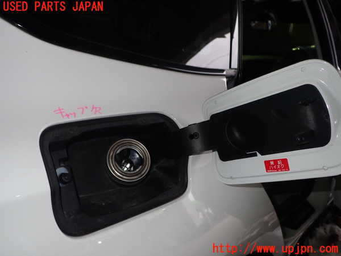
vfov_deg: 46.8
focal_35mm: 30
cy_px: 128
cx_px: 170
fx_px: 296
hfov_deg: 60.0
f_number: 6.3
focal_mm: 5.4
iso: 200
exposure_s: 1/30
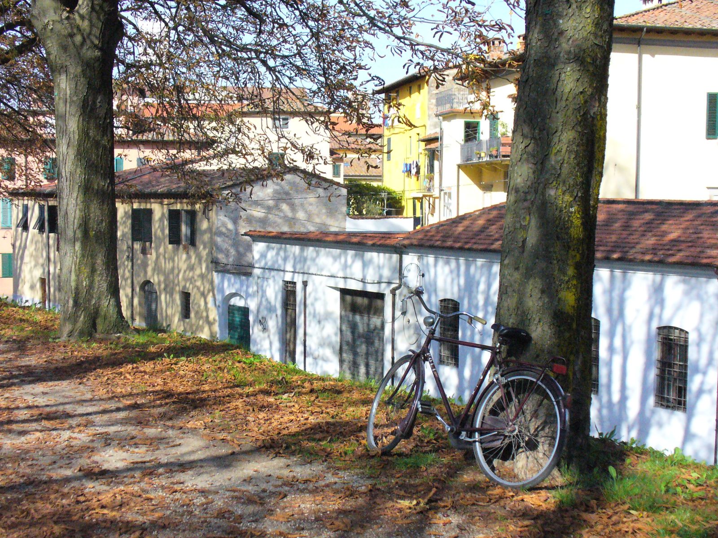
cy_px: 269
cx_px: 359
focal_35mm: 48
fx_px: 996
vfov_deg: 30.3
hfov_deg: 39.7
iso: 400
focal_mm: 7.9
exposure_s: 1/800
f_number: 6
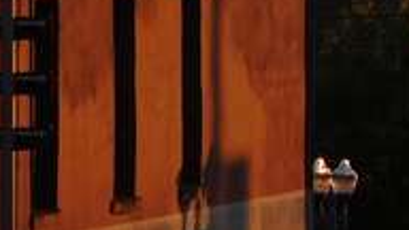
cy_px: -92
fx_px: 6887
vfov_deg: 1.9
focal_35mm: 635
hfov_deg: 3.4
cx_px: 369
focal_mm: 25
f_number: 5.1
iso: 125
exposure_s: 1/200
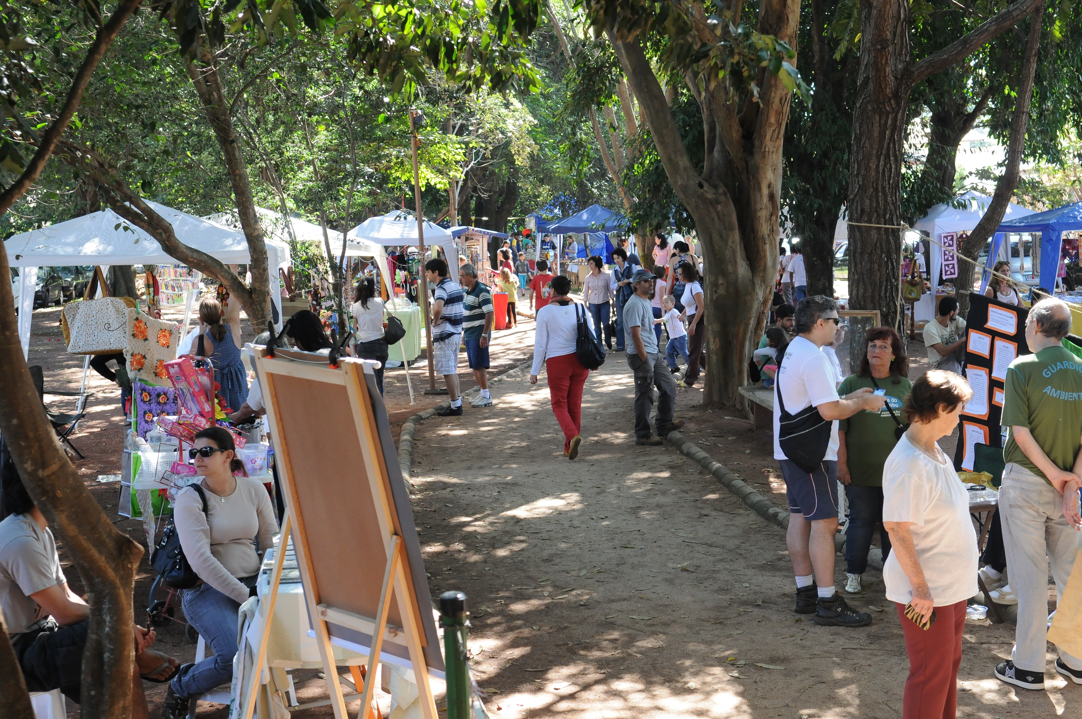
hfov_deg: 38.9
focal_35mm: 51
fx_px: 1531
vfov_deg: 26.4
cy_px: 360
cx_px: 541
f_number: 5
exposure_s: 1/125
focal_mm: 34
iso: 800
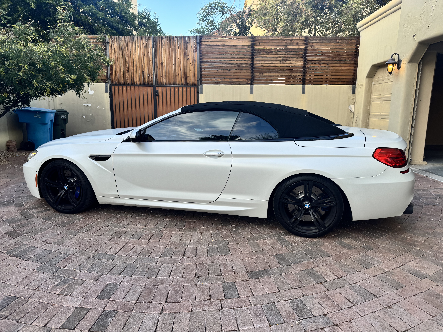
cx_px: 222
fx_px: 307
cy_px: 166
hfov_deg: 71.6
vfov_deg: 56.8
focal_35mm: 24
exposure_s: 1/213
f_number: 1.78
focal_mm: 6.76
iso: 64
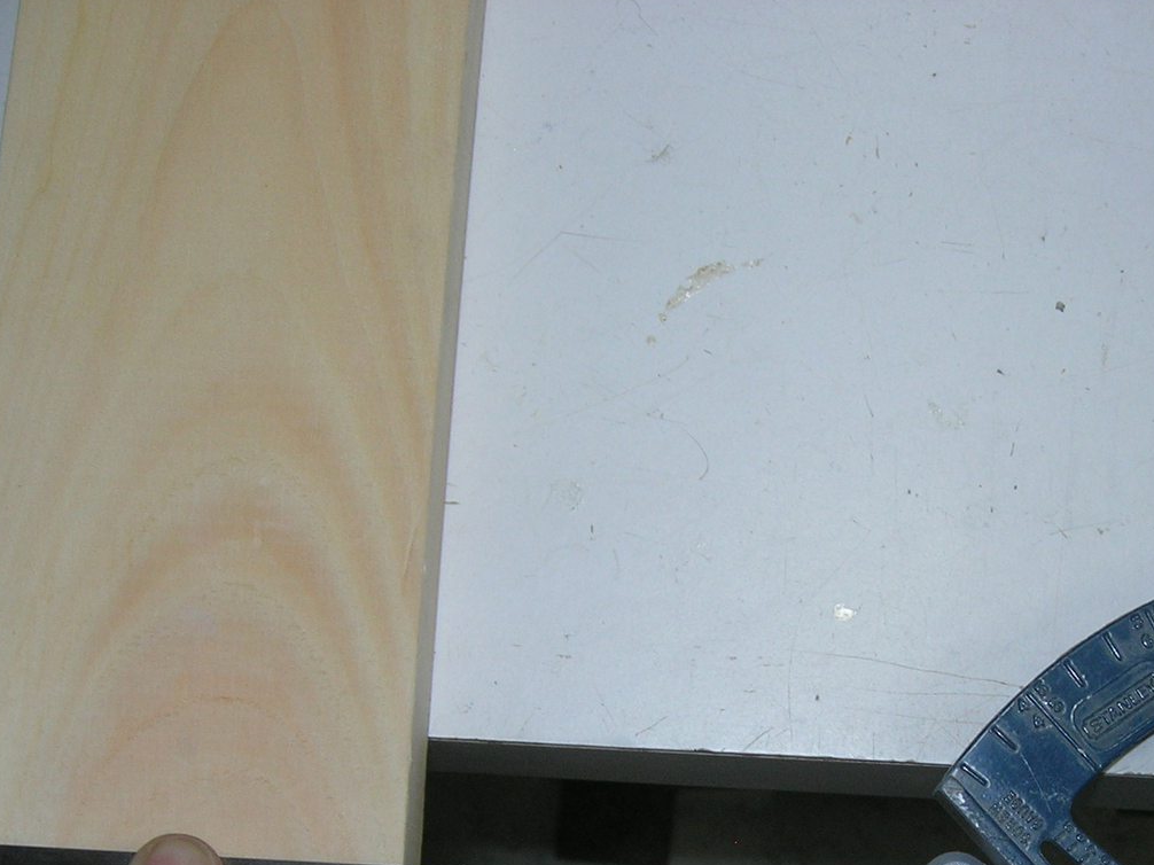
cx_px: 821
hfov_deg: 28.3
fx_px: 2266
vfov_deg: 21.2
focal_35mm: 68
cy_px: 765
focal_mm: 7.8
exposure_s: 1/30
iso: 64
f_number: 2.8
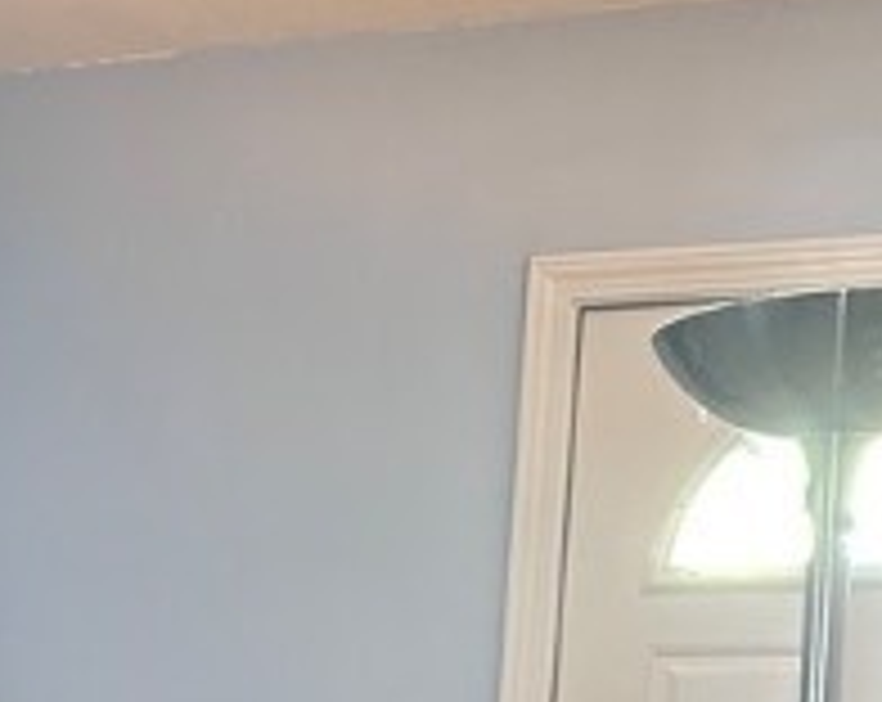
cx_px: -189
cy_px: 1184
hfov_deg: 19.6
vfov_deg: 14.9
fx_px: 2397
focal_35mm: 92
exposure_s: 1/60
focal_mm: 6.86
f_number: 1.78
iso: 800
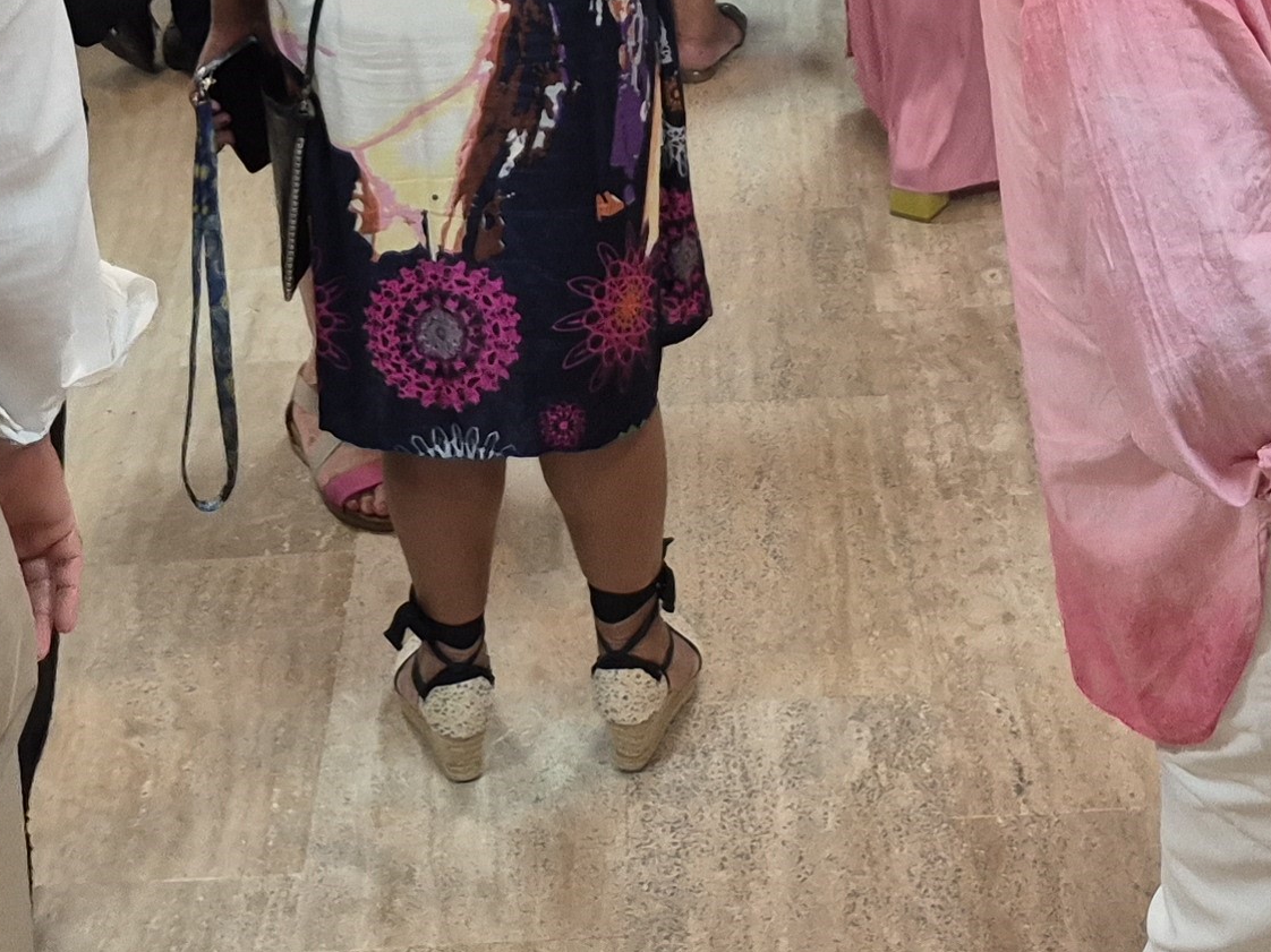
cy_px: -696
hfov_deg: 23.8
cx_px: 599
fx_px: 3010
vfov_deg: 15.7
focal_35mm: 82
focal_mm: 5.4
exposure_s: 1/180
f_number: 1.8
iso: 250
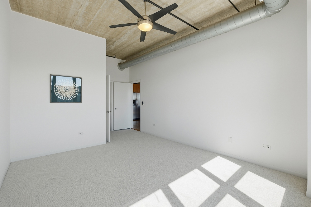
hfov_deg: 100.4
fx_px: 130
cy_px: 104
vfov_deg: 77.3
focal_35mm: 15
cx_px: 156
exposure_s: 1/1400
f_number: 7.1
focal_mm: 10
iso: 640
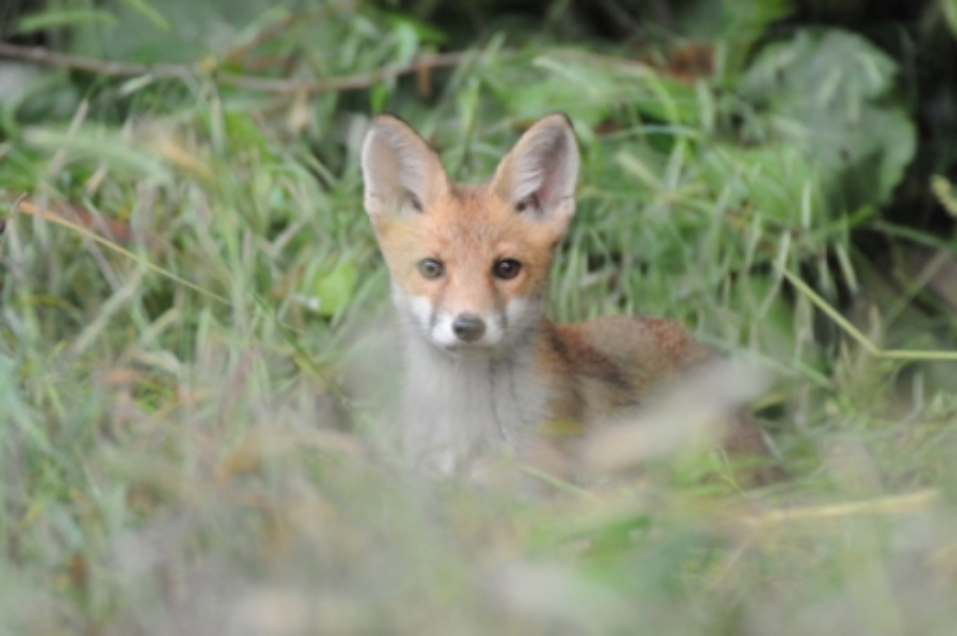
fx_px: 13946
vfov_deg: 2.6
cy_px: 318
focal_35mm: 525
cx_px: 478
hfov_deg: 3.9
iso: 2000
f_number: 5.6
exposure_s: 1/60
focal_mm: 350
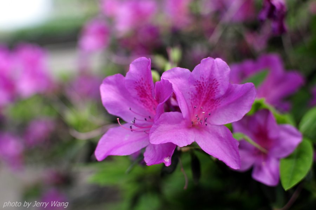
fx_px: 460
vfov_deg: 25.7
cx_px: 158
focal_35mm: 52
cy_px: 105
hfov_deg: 37.9
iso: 250
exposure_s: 1/125
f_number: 2.8
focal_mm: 35
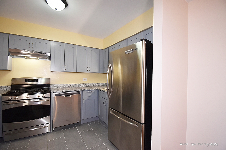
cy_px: 75
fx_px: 94
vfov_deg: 77.3
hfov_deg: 100.4
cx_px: 113
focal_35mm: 15
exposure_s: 1/100
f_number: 5
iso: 800
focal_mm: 10
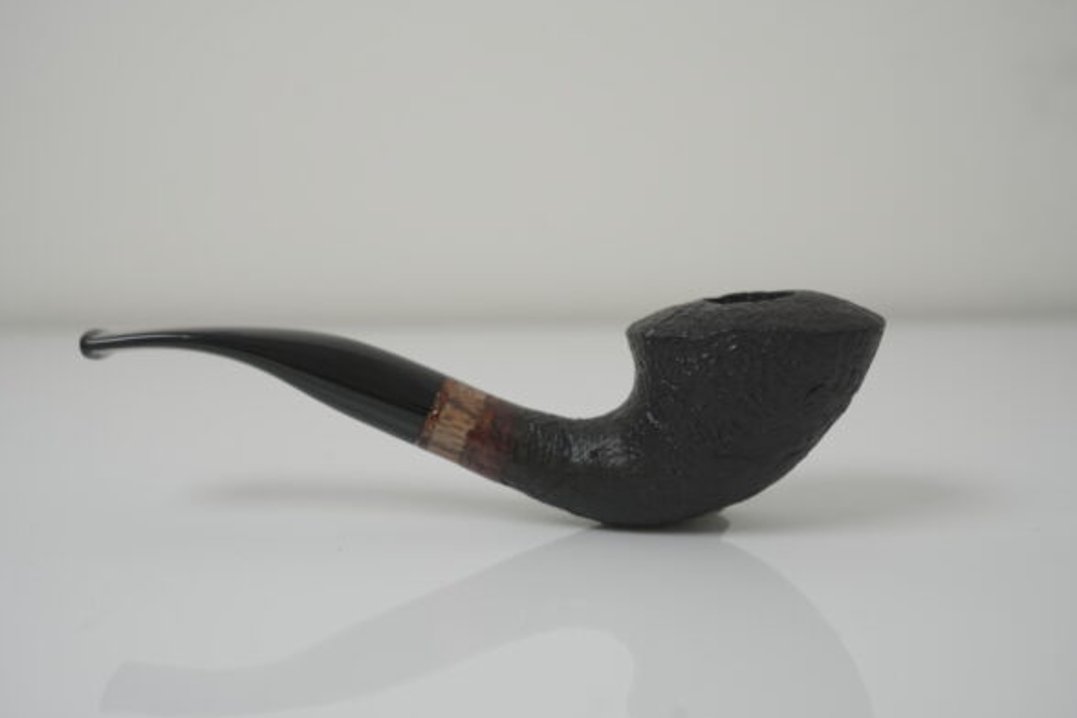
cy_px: 361
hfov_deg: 38.9
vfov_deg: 26.5
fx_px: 1526
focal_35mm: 51
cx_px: 535
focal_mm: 50
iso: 500
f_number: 5.6
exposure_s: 1/125
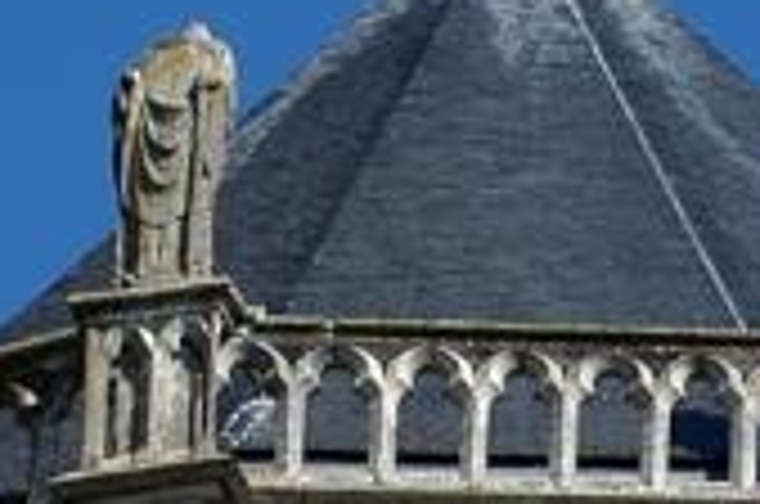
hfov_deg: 2.8
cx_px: 535
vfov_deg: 1.9
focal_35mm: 727
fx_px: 15319
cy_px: 394
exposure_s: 1/400
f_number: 10
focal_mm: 80
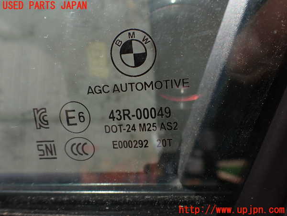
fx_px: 249
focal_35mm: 30
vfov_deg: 46.8
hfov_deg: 60.0
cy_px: 108
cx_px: 144
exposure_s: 1/400
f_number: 3.2
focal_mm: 5.4
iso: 100
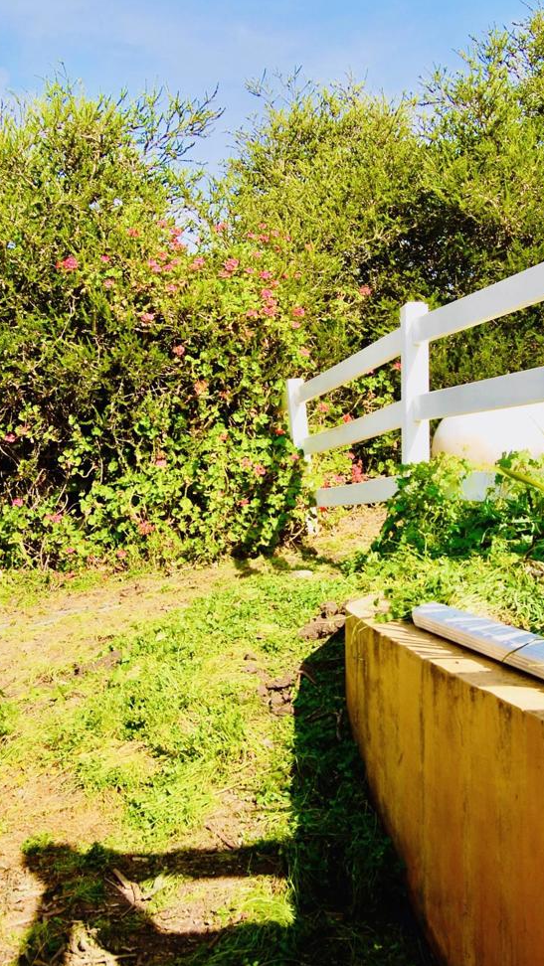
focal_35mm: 43
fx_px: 1102
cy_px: 459
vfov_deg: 47.3
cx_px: 292
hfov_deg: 27.7
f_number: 9
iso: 200
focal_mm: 26
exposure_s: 1/320
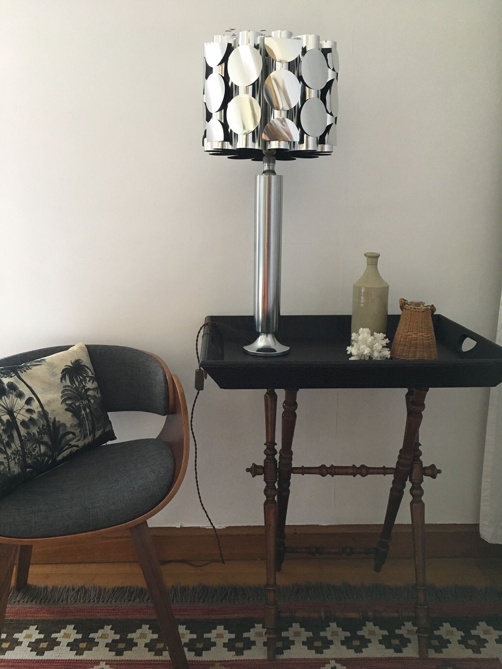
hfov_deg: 48.2
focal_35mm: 29
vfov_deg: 61.7
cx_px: 251
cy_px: 334
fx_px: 561
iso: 200
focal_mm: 4.15
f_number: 2.2
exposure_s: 1/33
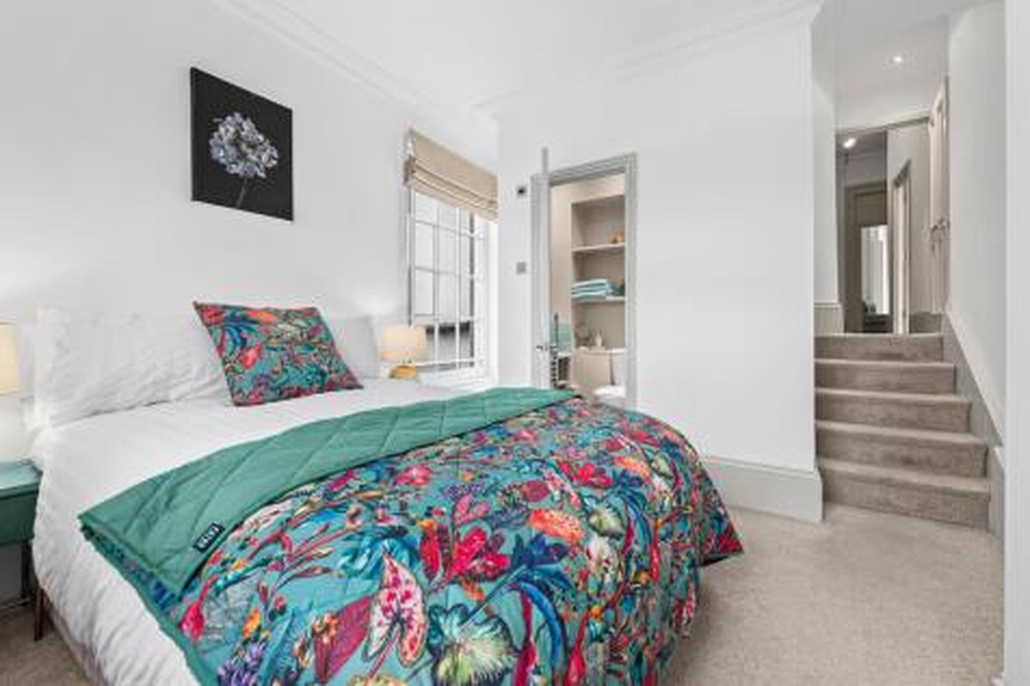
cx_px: 515
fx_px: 400
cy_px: 343
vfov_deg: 81.2
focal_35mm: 14
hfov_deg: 104.3
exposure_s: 1/6
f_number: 8
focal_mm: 14
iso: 500
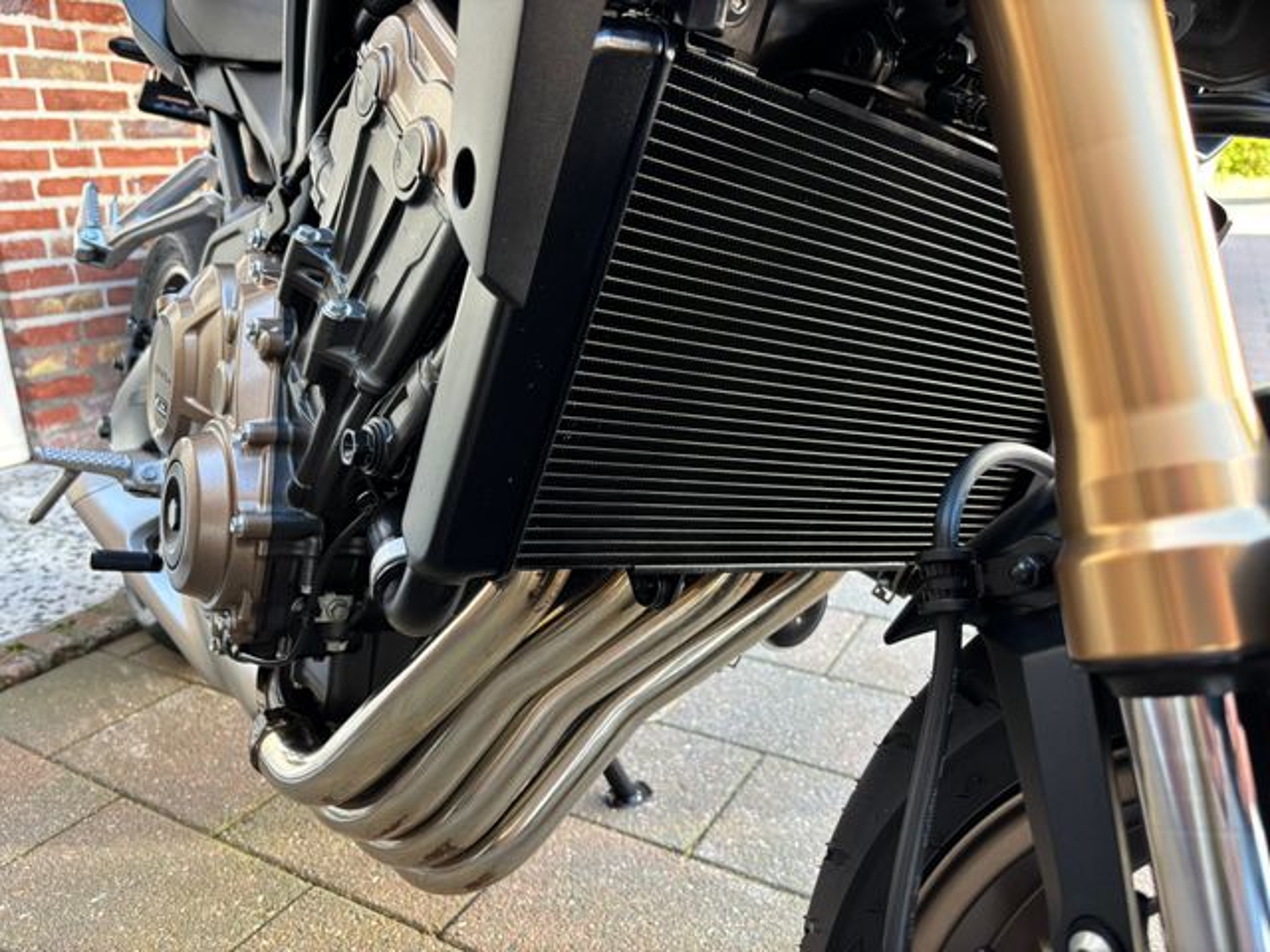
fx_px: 954
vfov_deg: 53.1
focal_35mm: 26
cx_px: 635
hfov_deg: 67.3
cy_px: 476
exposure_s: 1/120
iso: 125
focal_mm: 5.96
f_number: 1.6
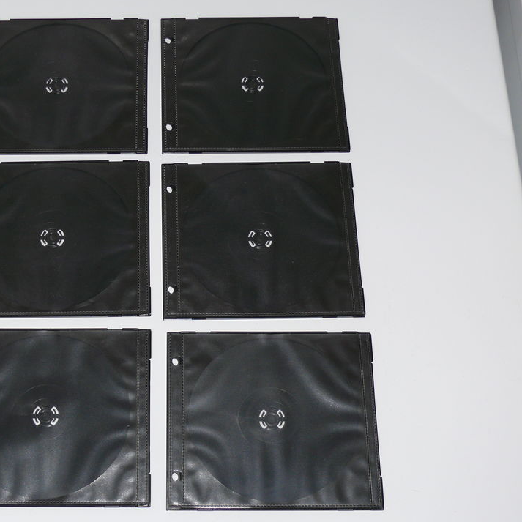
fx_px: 1058
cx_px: 174
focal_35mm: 62
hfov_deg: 27.6
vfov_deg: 27.7
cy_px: 264
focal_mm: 9.6
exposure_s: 1/30
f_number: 3.2
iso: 100
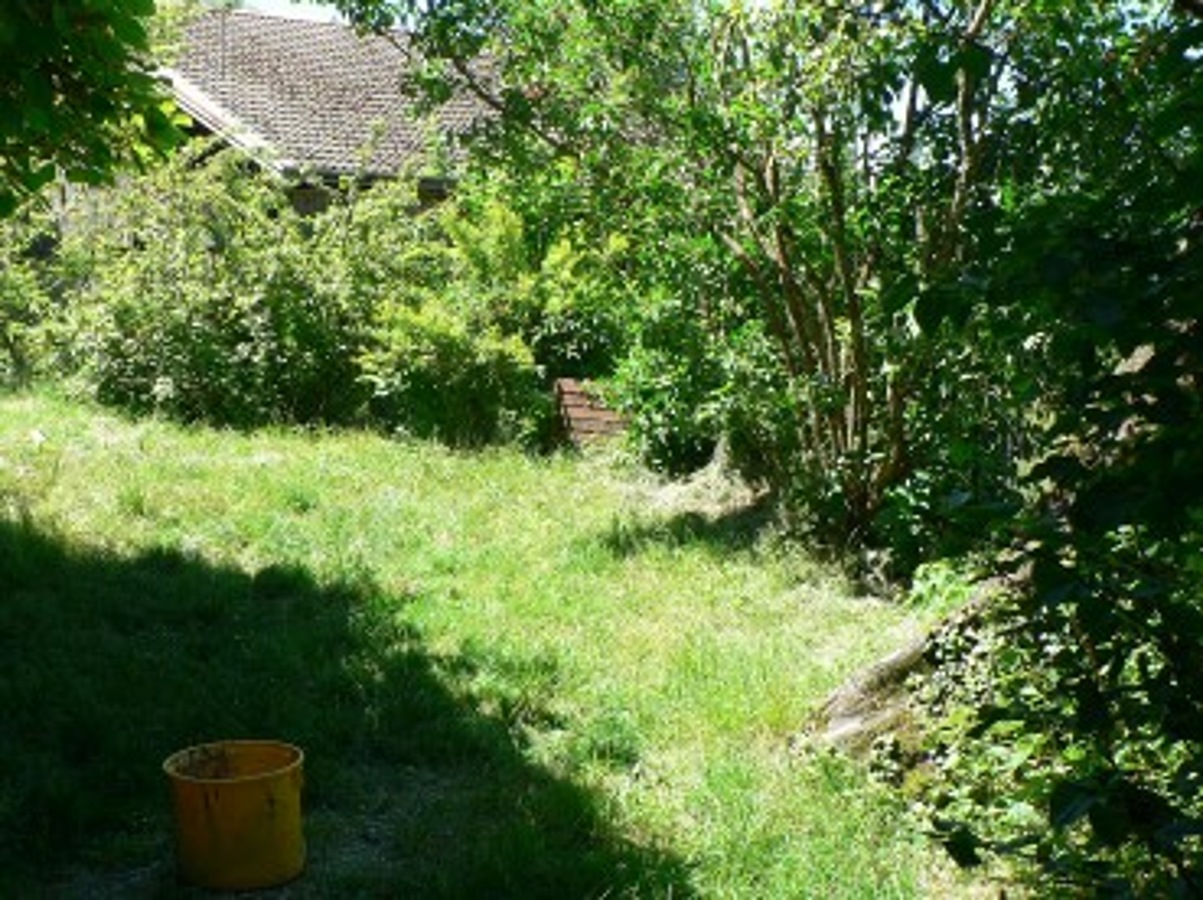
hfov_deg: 46.8
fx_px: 1389
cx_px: 602
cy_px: 450
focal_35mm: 40
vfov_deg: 35.9
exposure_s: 1/125
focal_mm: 6.7
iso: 80
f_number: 4
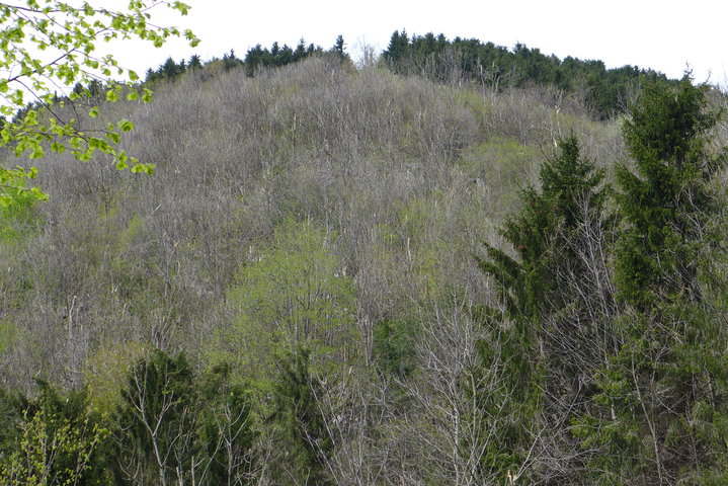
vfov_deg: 18.2
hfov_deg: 27.0
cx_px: 364
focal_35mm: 75
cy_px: 243
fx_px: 1517
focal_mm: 14.7
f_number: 2.8
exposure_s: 1/800
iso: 80
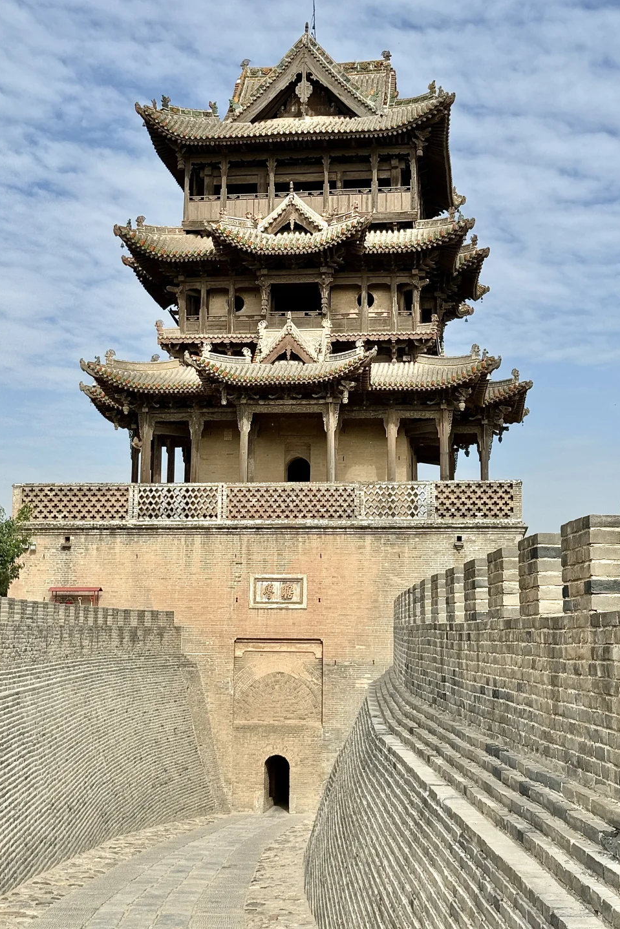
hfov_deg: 27.0
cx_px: 279
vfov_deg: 39.6
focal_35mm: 50
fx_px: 1291
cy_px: 464
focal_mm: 6.76
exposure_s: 1/6536
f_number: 1.78
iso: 100
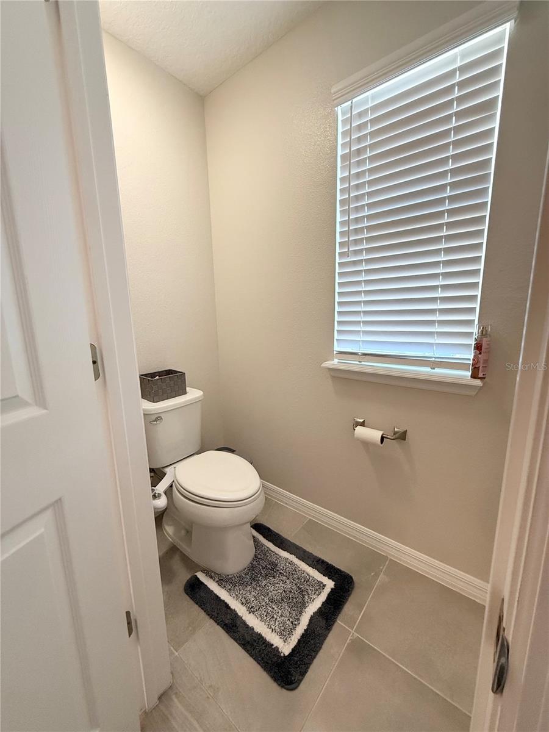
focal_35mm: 14
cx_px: 274
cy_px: 366
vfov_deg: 102.1
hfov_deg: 85.7
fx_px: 296
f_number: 2.2
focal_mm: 2.22
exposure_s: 1/120
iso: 320
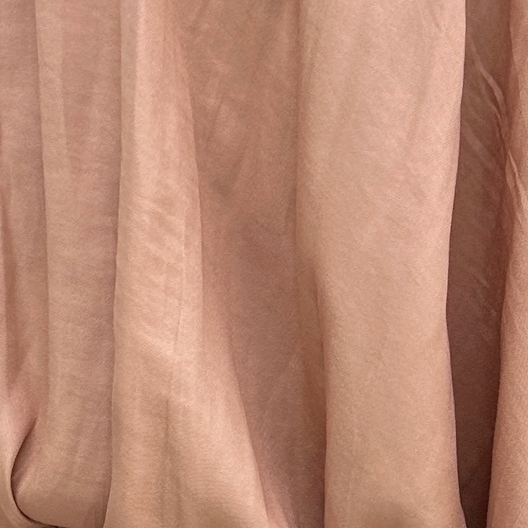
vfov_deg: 19.7
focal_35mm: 88
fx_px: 1519
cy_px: 324
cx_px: 192
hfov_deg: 19.7
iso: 80
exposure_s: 1/879
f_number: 1.78
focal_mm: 6.86
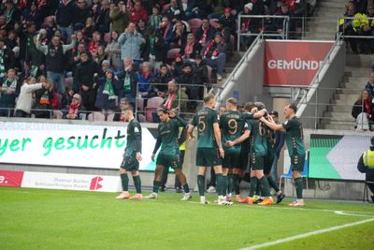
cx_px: 187
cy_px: 125
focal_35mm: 150
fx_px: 1559
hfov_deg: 13.7
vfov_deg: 9.2
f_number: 2
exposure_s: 1/1600
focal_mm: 150
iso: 1600
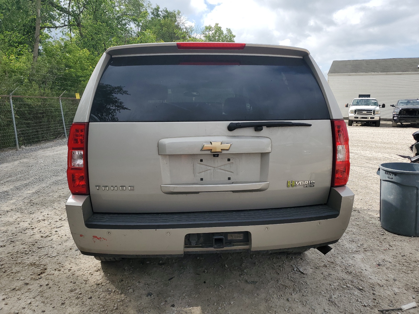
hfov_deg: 67.3
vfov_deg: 53.1
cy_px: 157
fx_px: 315
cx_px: 210
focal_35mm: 26
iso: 50
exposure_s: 1/2500
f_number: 1.5
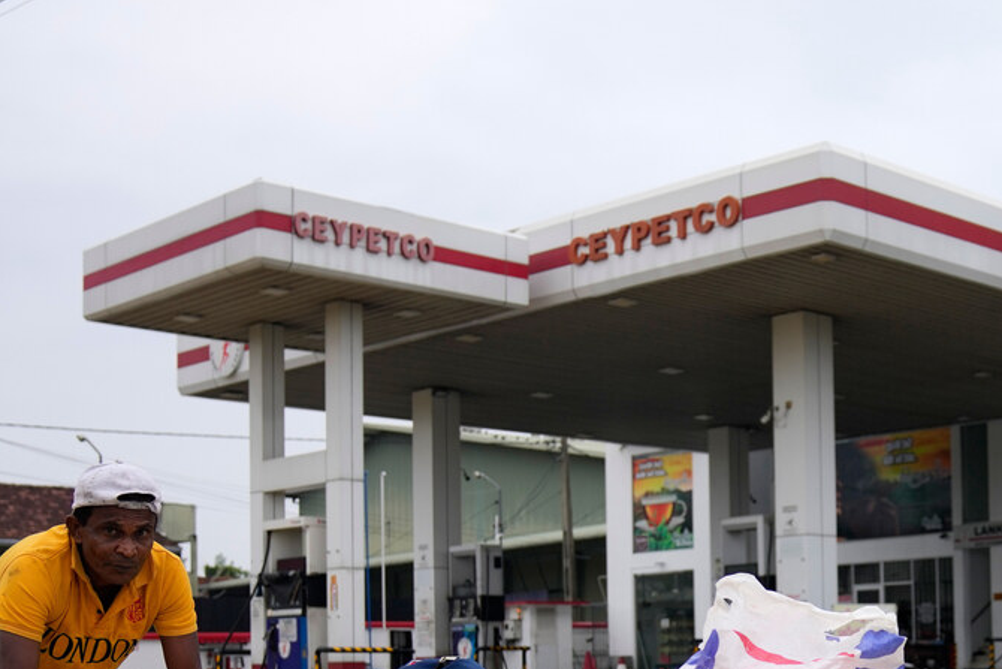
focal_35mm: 58
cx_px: 887
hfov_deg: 32.9
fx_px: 1615
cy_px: 638
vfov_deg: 22.6
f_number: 2.8
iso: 200
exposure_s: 1/1600
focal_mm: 24
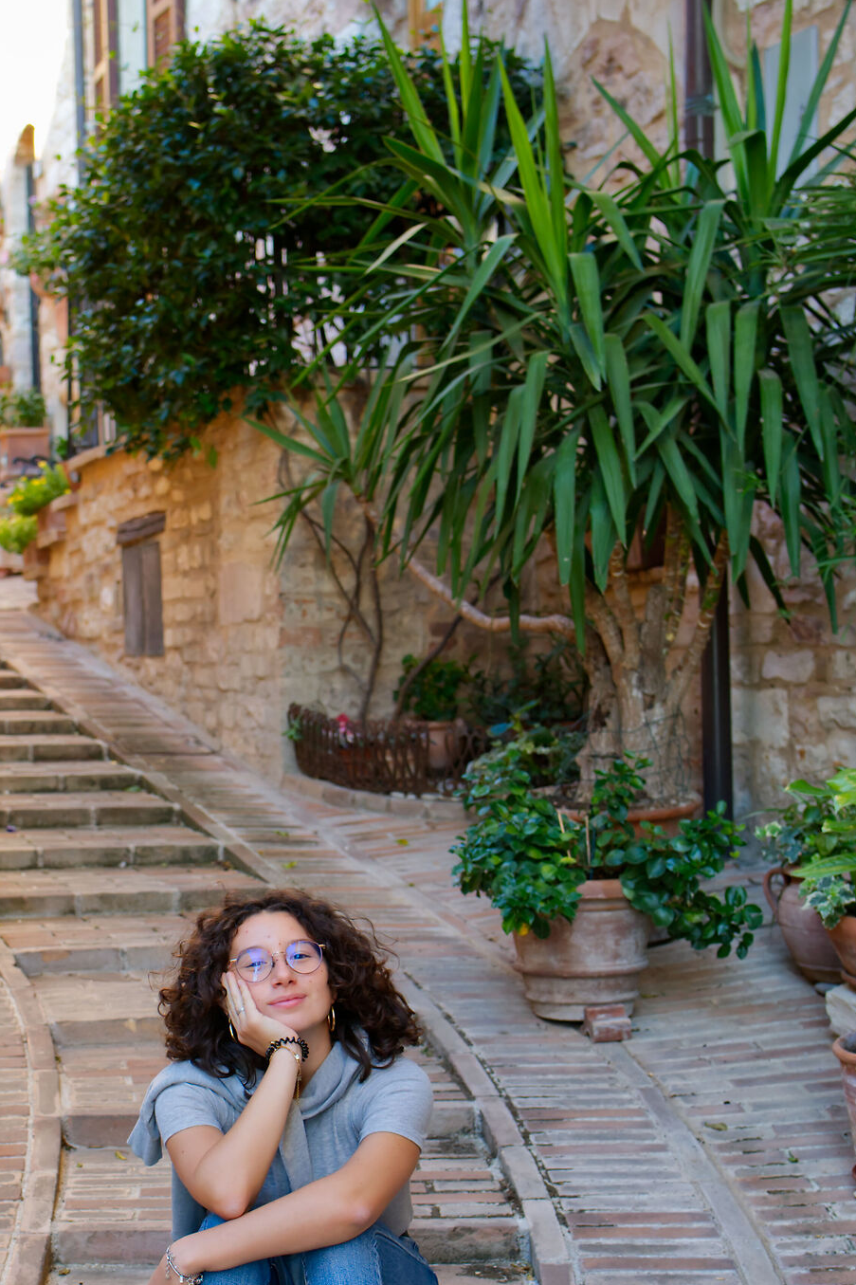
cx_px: 187
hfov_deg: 21.7
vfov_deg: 32.3
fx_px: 2212
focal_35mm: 62
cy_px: 794
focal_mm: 35
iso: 640
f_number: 3.5
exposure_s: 1/160
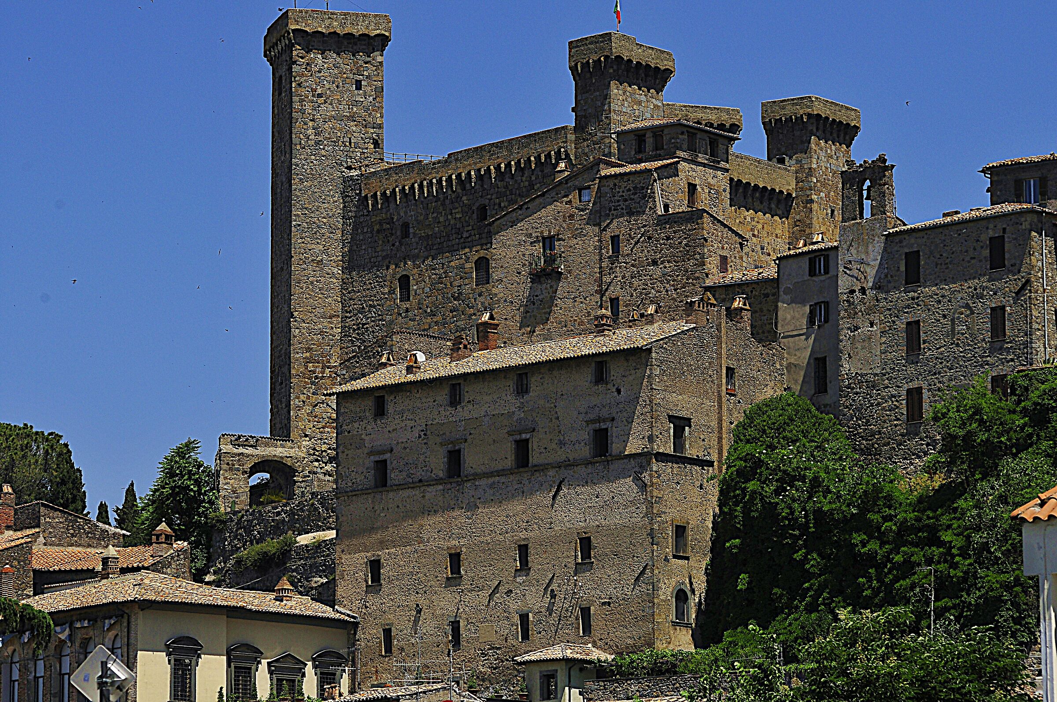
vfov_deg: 9.6
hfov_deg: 14.4
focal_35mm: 142
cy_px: 351
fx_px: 4179
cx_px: 528
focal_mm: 95
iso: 200
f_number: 10
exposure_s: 1/400
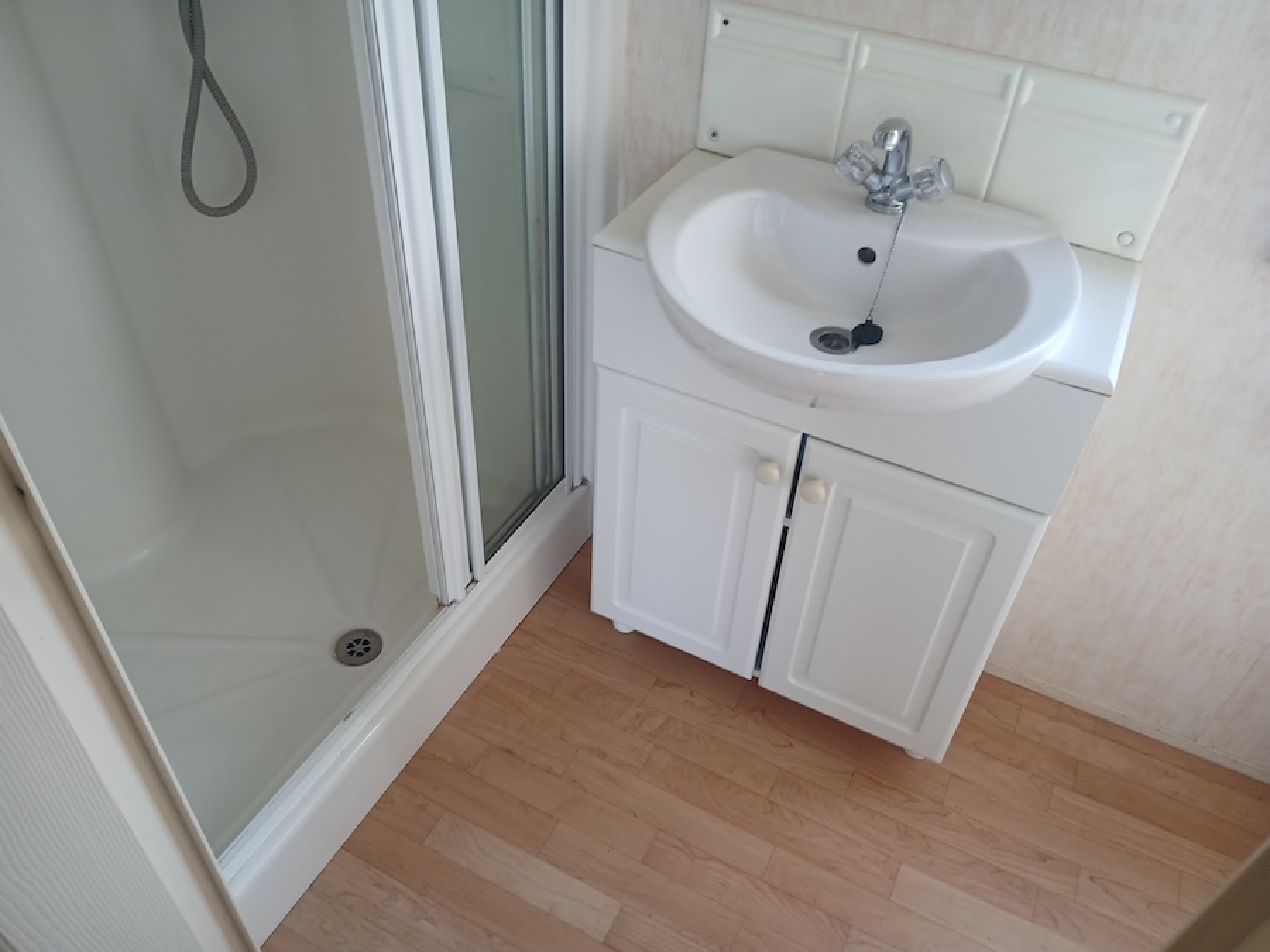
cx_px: 635
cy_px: 476
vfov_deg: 53.1
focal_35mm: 26
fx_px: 954
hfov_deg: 67.3
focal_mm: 3.98
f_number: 1.8
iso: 100
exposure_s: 1/50
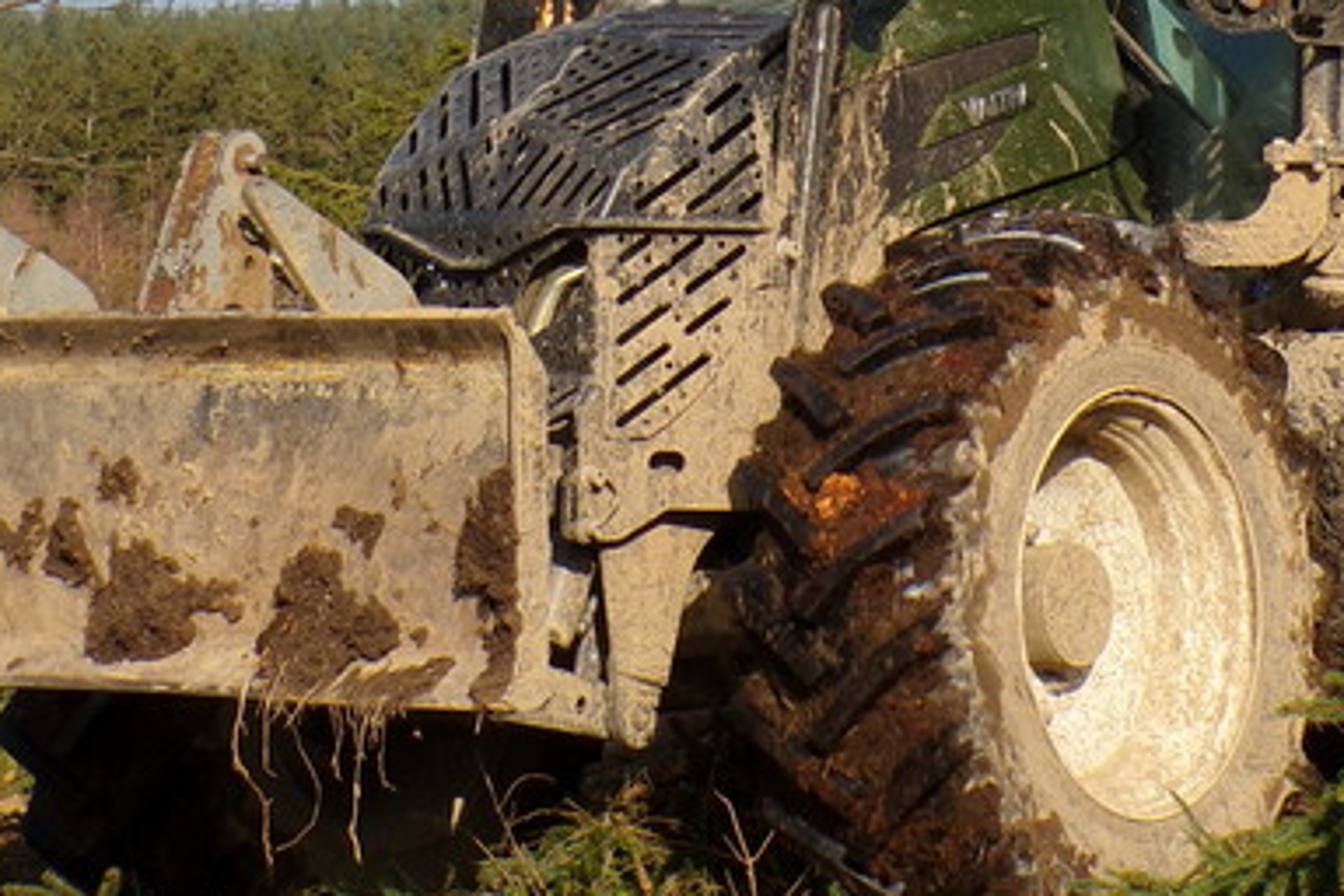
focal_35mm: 135
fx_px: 5040
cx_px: 1055
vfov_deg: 10.1
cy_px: 117
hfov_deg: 15.1
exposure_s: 1/340
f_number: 5.5
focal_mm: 10.1
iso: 100
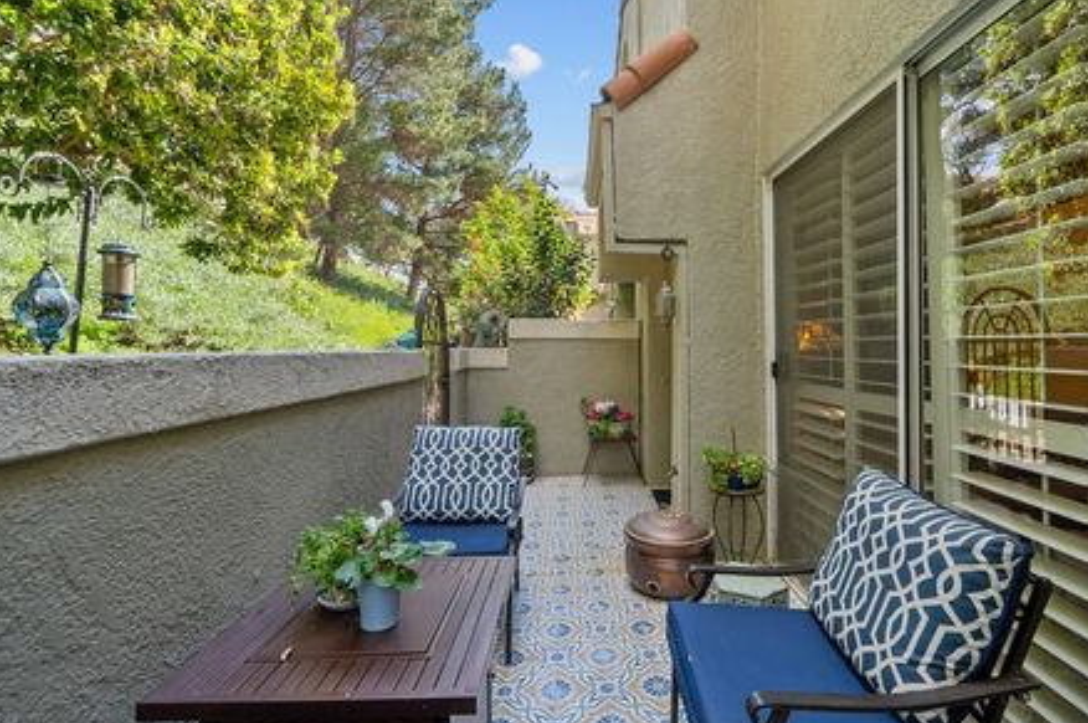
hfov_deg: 96.7
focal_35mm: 16
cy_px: 349
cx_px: 566
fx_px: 483
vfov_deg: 73.6
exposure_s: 1/25
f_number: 9
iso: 125
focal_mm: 14
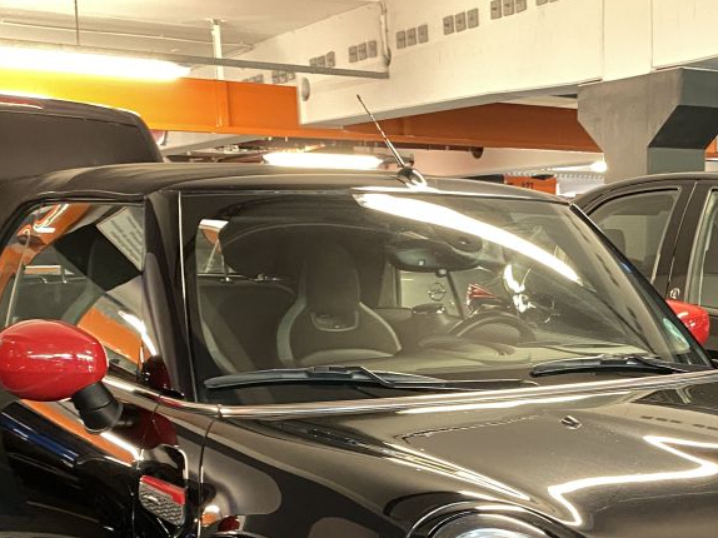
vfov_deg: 24.0
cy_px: 554
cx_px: 577
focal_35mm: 58
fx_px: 1203
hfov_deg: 32.3
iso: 500
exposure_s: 1/33
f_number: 1.8
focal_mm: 4.25
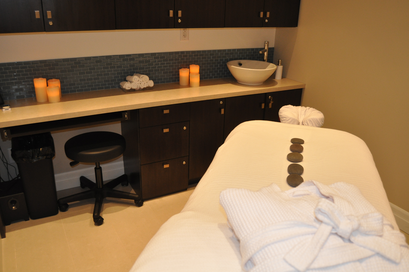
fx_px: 340
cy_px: 136
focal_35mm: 30
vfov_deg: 43.5
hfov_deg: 62.0
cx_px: 204
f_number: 3.5
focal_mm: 20
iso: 800
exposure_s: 1/100
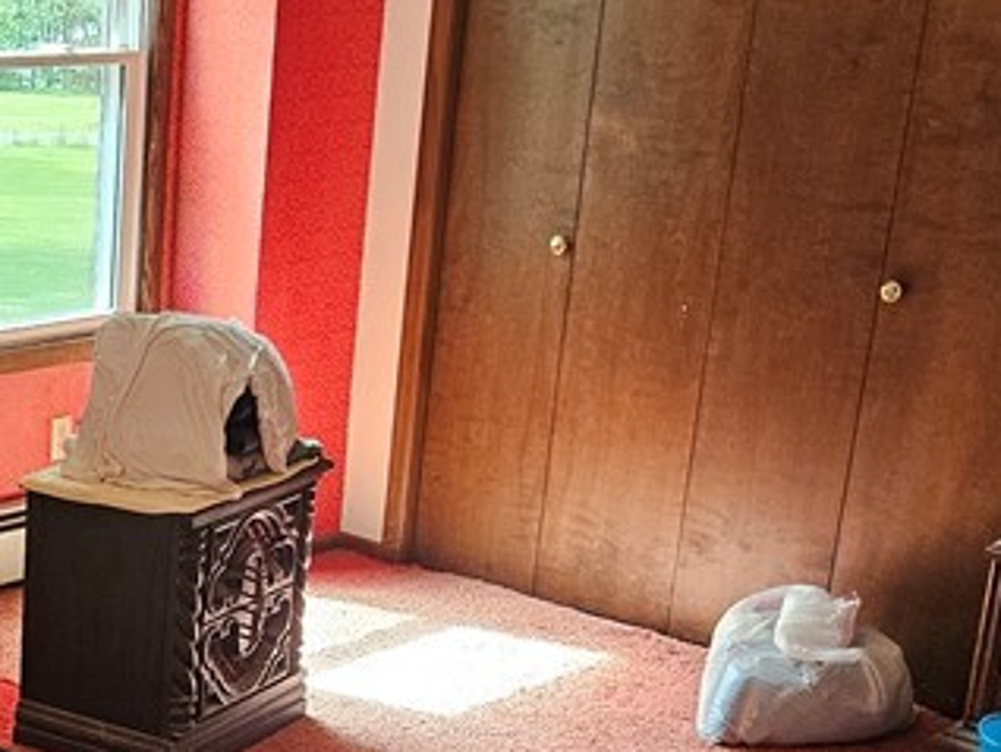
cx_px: -25
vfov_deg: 19.6
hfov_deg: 24.9
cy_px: 648
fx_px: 2141
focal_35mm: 74
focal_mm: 5.4
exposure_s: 1/120
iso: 400
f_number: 1.8
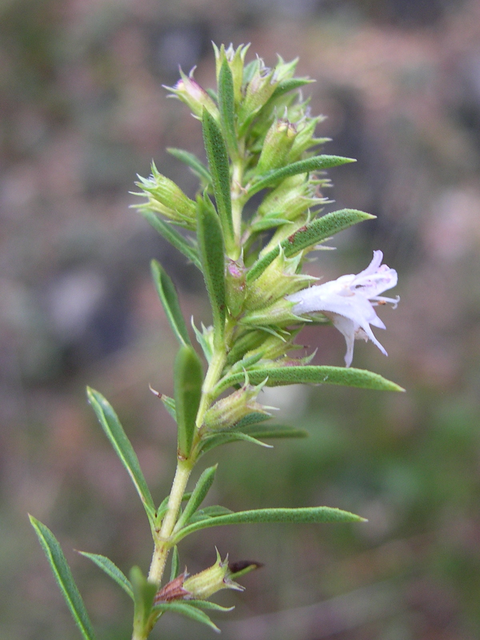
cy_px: 320
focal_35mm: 38
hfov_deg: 37.7
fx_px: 703
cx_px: 240
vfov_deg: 49.0
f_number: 2.8
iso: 100
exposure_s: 1/35
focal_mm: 8
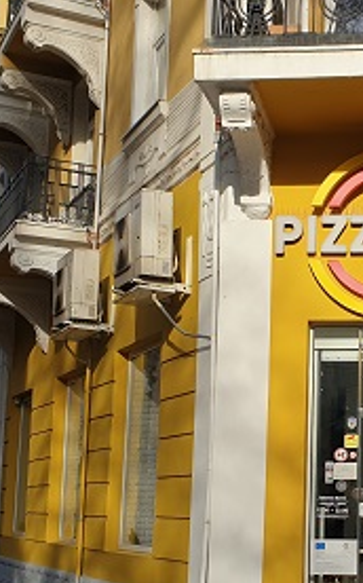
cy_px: 349
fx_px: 952
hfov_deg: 20.7
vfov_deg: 33.9
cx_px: 388
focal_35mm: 60
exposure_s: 1/1486
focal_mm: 4.3
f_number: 2.4
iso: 50
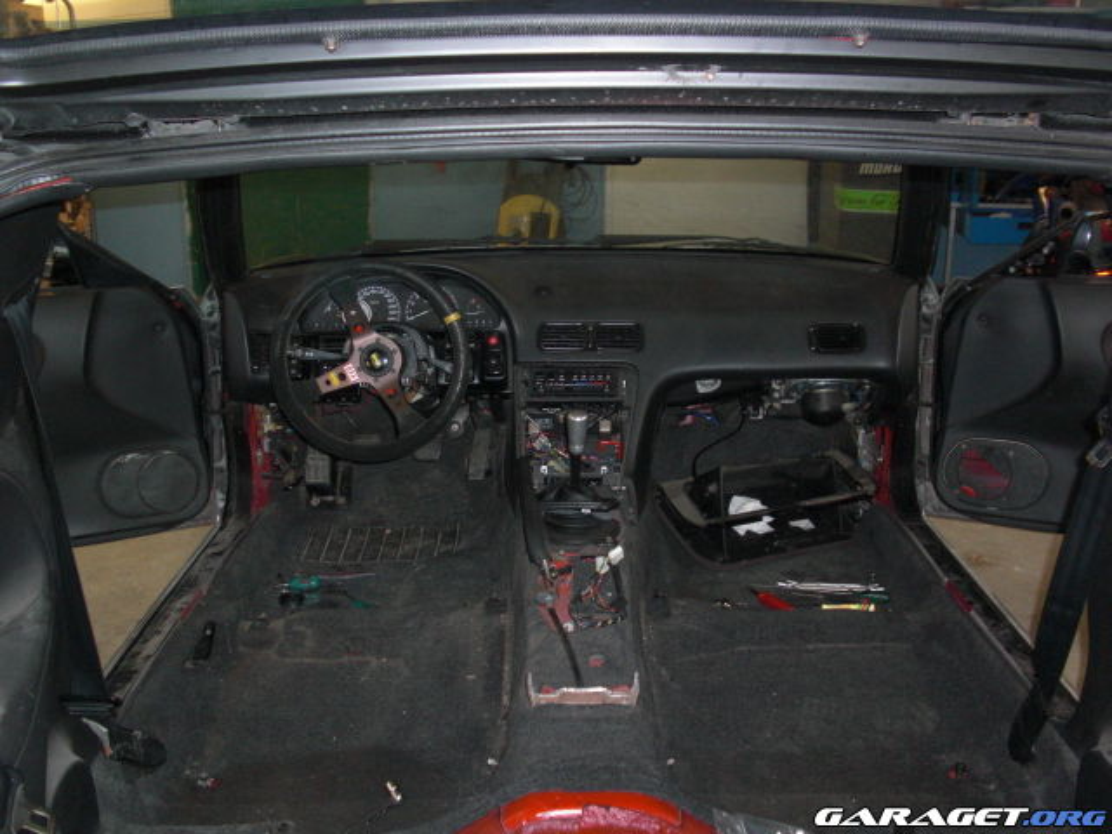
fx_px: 1156
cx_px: 556
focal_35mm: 36
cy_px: 417
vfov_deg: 39.7
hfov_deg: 51.4
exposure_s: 1/60
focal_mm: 6.3
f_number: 2.8
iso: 200
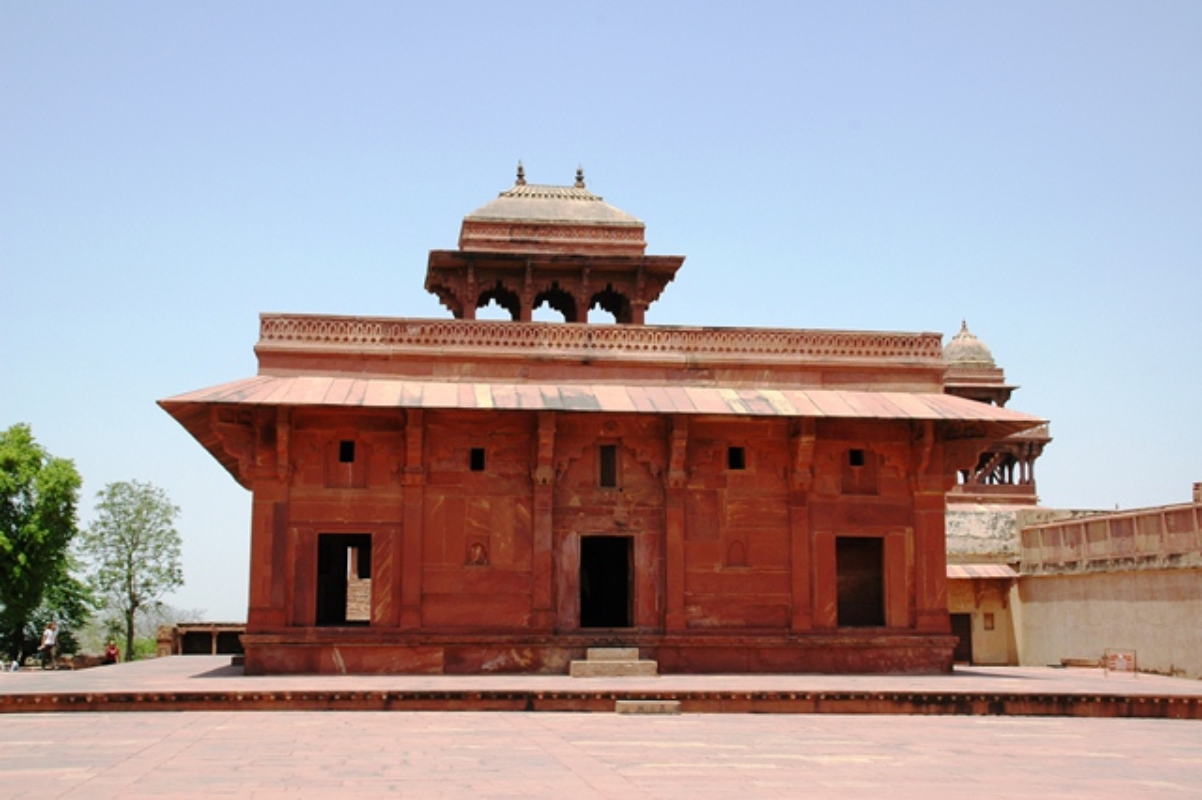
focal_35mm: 48
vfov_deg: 28.0
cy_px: 400
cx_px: 601
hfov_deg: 41.1
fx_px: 1602
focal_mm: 32
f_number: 10
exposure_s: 1/320
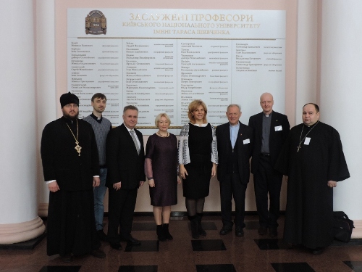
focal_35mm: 35
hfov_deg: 52.6
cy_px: 136
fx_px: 366
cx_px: 181
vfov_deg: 40.7
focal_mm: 6.2
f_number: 3.3
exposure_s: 1/13
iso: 400
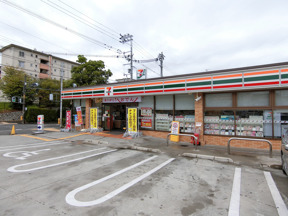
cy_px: 108
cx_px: 144
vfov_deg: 68.7
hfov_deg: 84.7
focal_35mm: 19
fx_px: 158
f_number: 2.7
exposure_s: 1/1000
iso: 80
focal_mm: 4.06
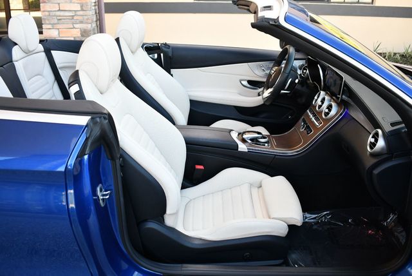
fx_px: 412
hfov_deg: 53.1
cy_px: 138
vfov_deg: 36.9
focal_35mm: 36
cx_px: 206
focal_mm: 18
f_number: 3.5
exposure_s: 1/250
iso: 450
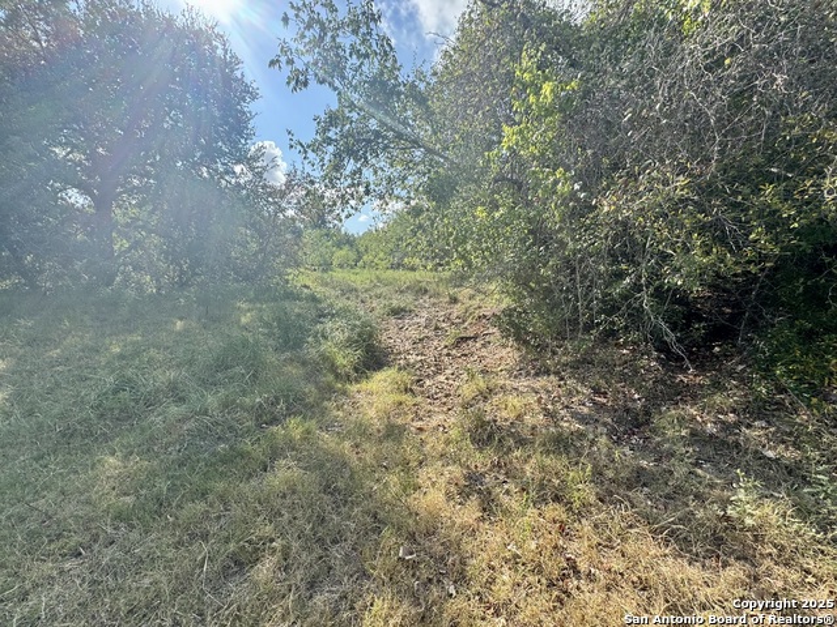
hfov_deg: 102.1
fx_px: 339
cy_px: 314
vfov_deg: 85.7
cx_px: 418
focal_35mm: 14
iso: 50
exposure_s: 1/771
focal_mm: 2.22
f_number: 2.2
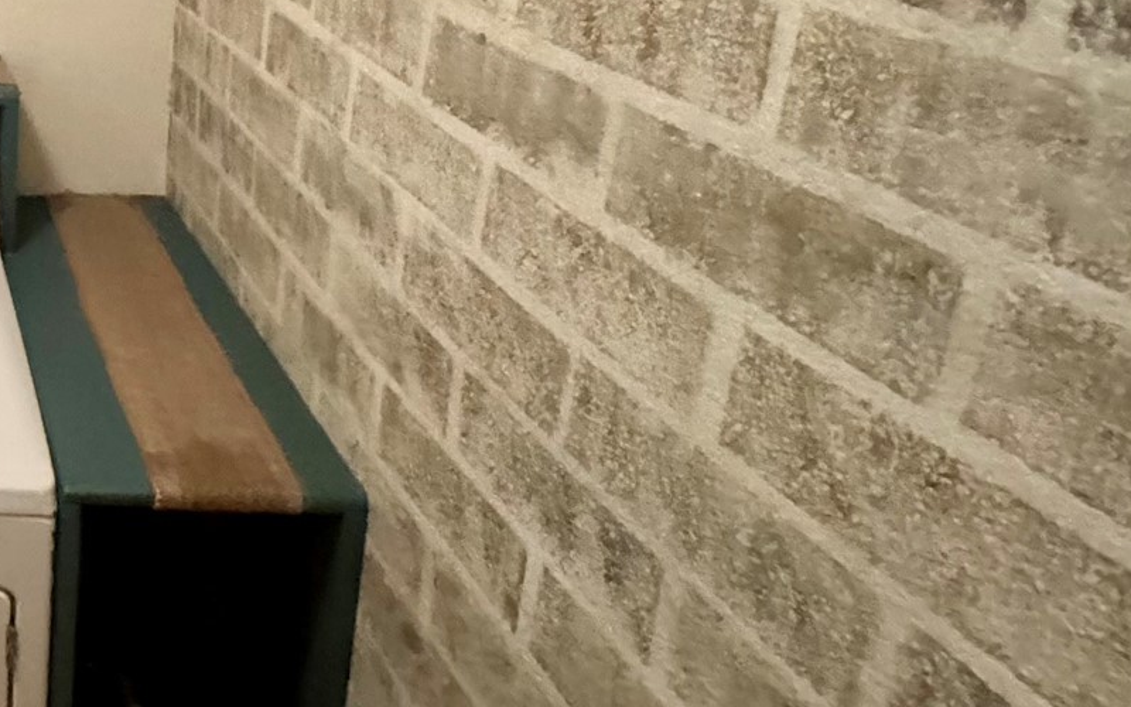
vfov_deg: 31.5
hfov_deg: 36.2
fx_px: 1171
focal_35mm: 38
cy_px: 28
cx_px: -304
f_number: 2.2
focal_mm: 2.22
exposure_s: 1/60
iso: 1250
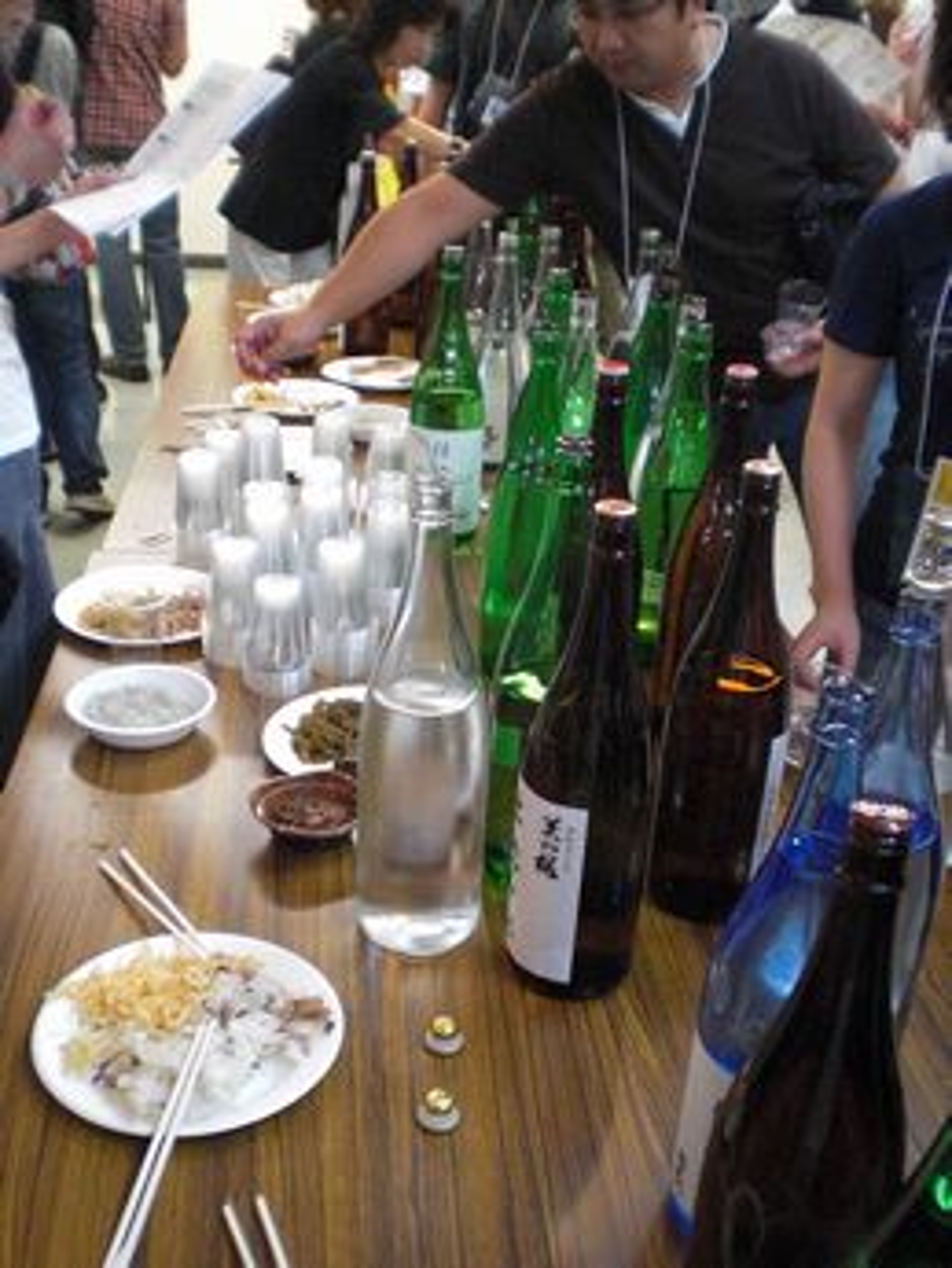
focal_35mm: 38
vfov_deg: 49.0
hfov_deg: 37.7
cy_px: 634
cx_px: 476
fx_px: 1393
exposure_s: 1/125
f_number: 3.1
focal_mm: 6.3
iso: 800
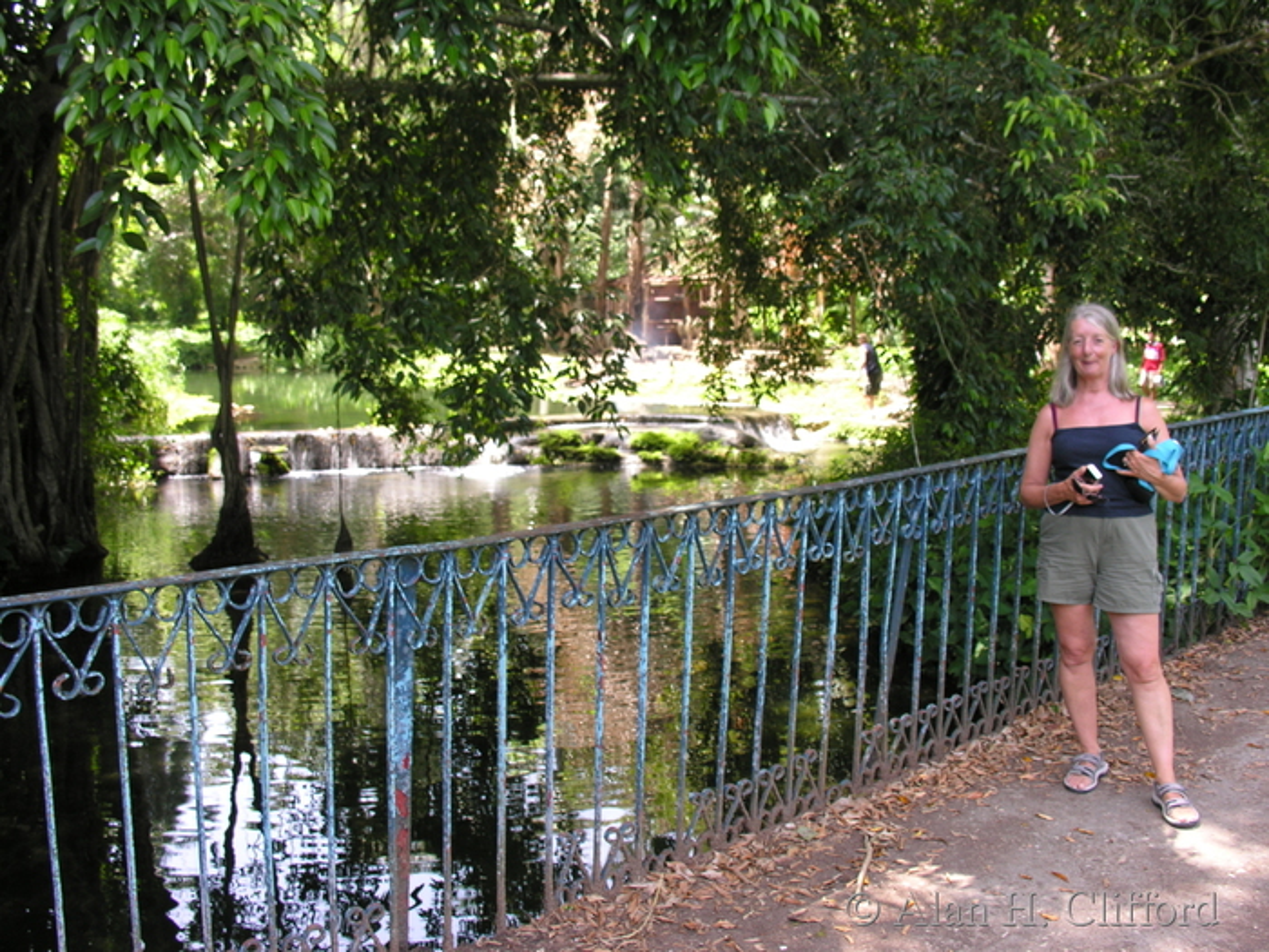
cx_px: 634
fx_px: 1283
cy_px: 476
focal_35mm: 35
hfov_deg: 52.6
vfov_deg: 40.7
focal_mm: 8.9
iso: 50
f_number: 3.2
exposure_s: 1/49
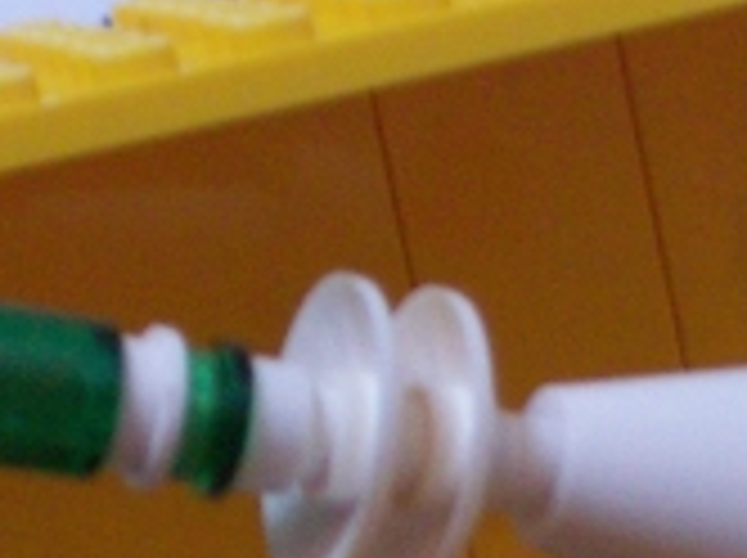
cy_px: 922
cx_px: 680
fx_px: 6788
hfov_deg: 6.3
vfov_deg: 4.7
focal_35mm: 315
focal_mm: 14.3
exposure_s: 1/8
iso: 160
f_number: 4.3
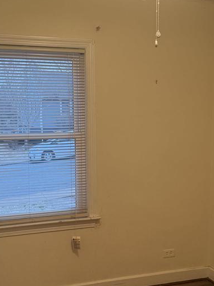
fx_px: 420
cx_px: 105
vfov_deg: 37.4
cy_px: 162
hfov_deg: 28.6
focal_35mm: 51
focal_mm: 6.76
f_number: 1.78
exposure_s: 1/60
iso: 250
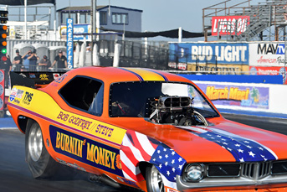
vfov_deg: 9.0
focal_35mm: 153
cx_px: 156
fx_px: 1220
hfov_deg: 13.4
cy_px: 120
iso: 160
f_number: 5.6
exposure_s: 1/1250
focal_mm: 70
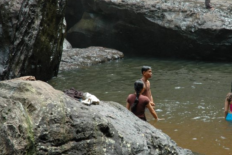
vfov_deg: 9.9
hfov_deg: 14.8
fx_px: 889
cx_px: 148
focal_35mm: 138
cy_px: 83
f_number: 6.3
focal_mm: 70
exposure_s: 1/160
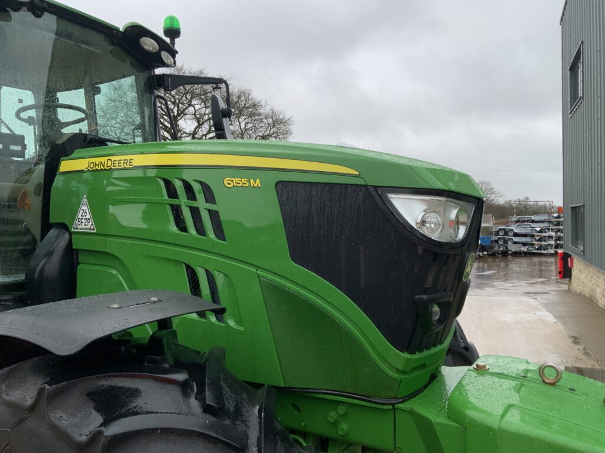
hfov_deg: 61.7
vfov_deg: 48.2
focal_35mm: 29
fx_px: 507
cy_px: 226
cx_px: 302
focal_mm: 3
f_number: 1.8
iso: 64
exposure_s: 1/77
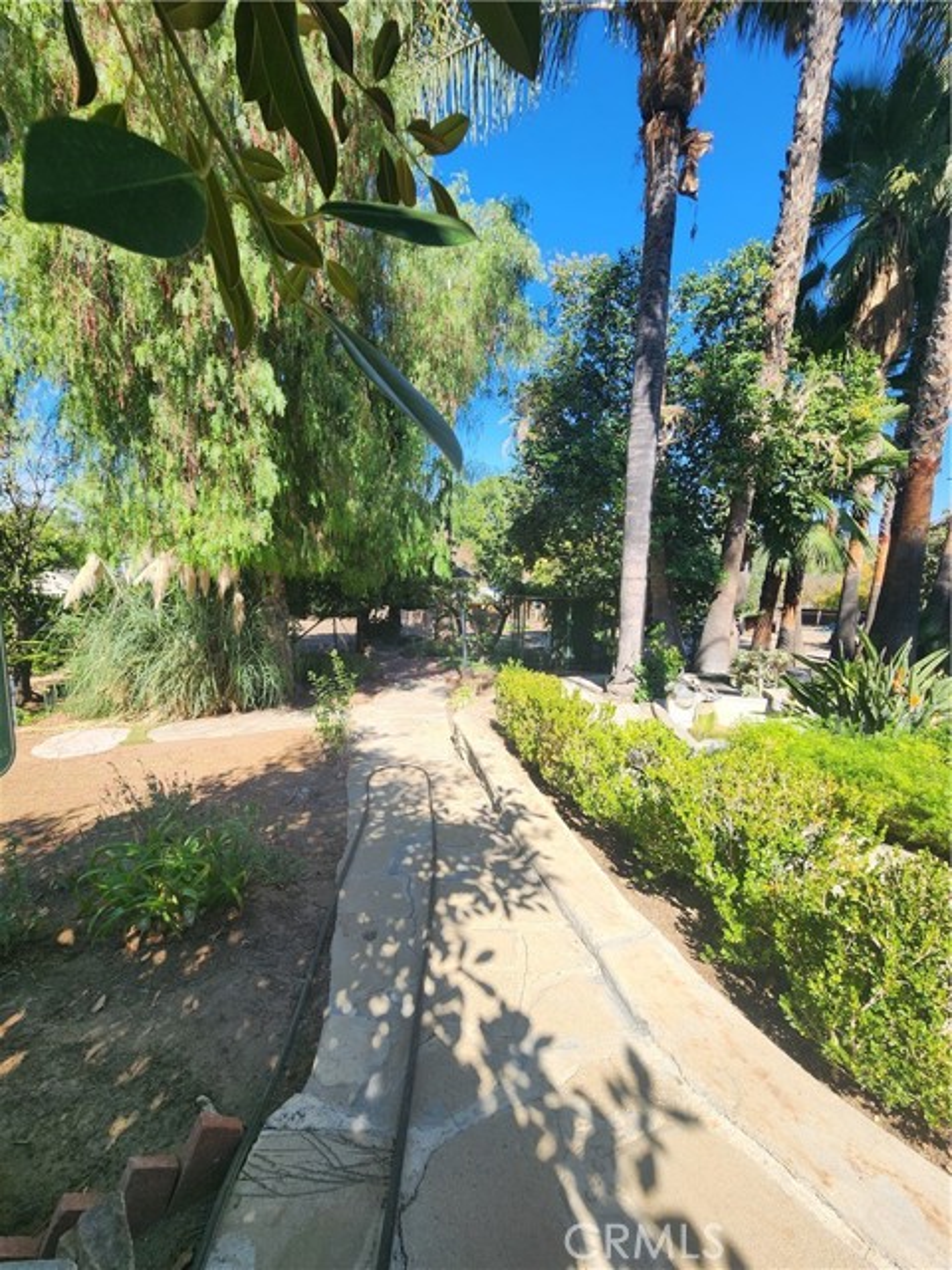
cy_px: 635
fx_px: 477
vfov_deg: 106.2
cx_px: 476
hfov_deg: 89.9
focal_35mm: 13
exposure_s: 1/871
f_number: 2.2
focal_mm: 2.2
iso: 50
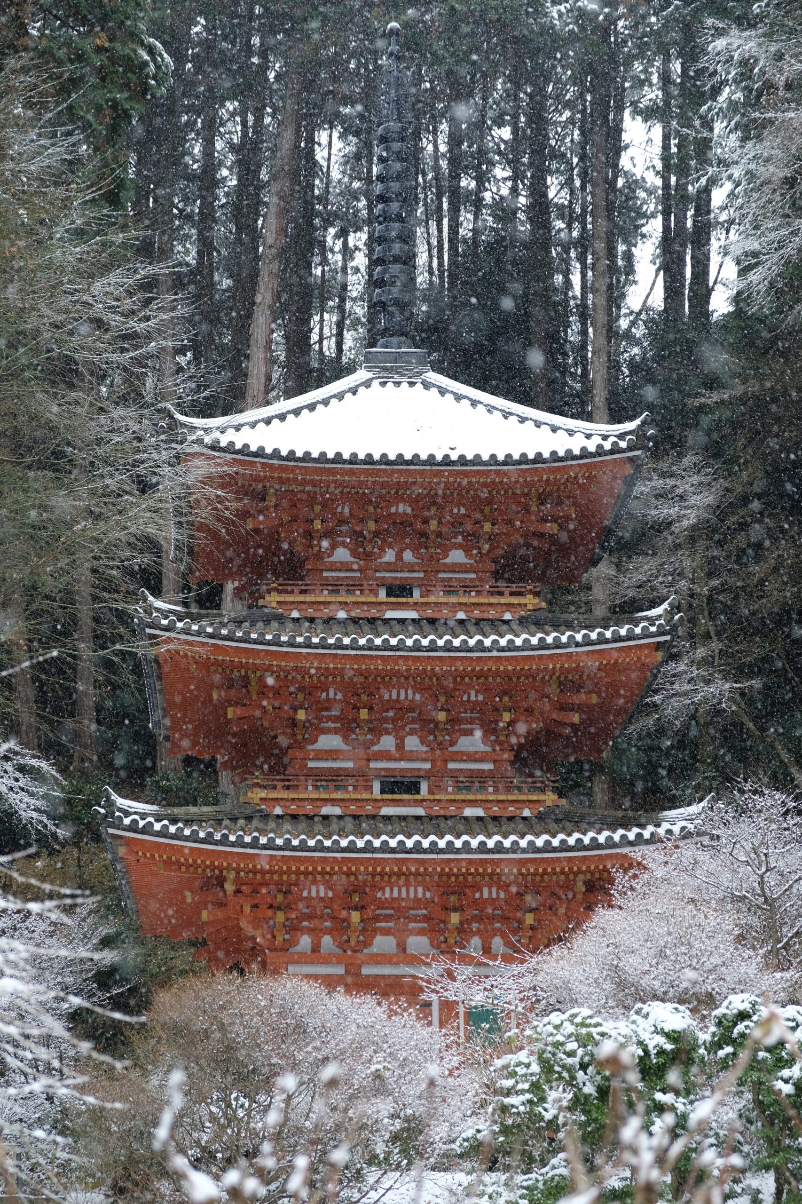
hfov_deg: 16.5
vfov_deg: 24.5
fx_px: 2774
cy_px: 602
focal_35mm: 83
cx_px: 401
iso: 800
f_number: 4
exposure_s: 1/300
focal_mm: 55
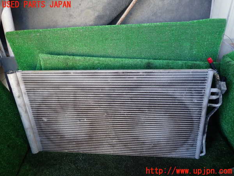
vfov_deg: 46.8
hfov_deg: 60.0
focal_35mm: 30
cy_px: 88
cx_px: 117
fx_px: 203
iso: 200
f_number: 2.3
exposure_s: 1/60
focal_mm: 5.4
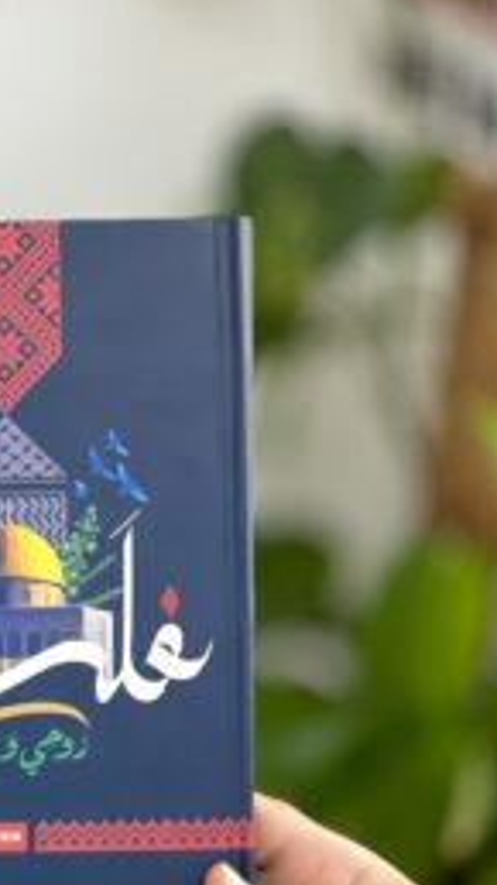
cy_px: 489
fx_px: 3563
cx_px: -10
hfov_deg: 7.9
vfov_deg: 14.1
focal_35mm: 152
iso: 125
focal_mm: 9
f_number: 2.8
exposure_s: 1/33
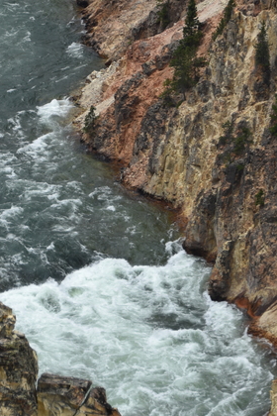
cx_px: -3
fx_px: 5101
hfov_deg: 3.1
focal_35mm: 442
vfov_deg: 4.6
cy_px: -77
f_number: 6.3
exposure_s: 1/320
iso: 100
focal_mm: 145
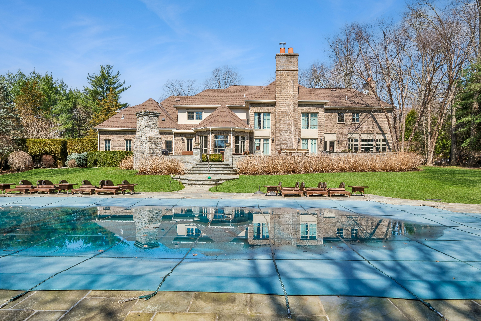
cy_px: 160
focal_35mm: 24
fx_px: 321
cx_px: 240
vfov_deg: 53.1
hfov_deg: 73.7
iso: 125
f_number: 8
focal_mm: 16
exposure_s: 1/200
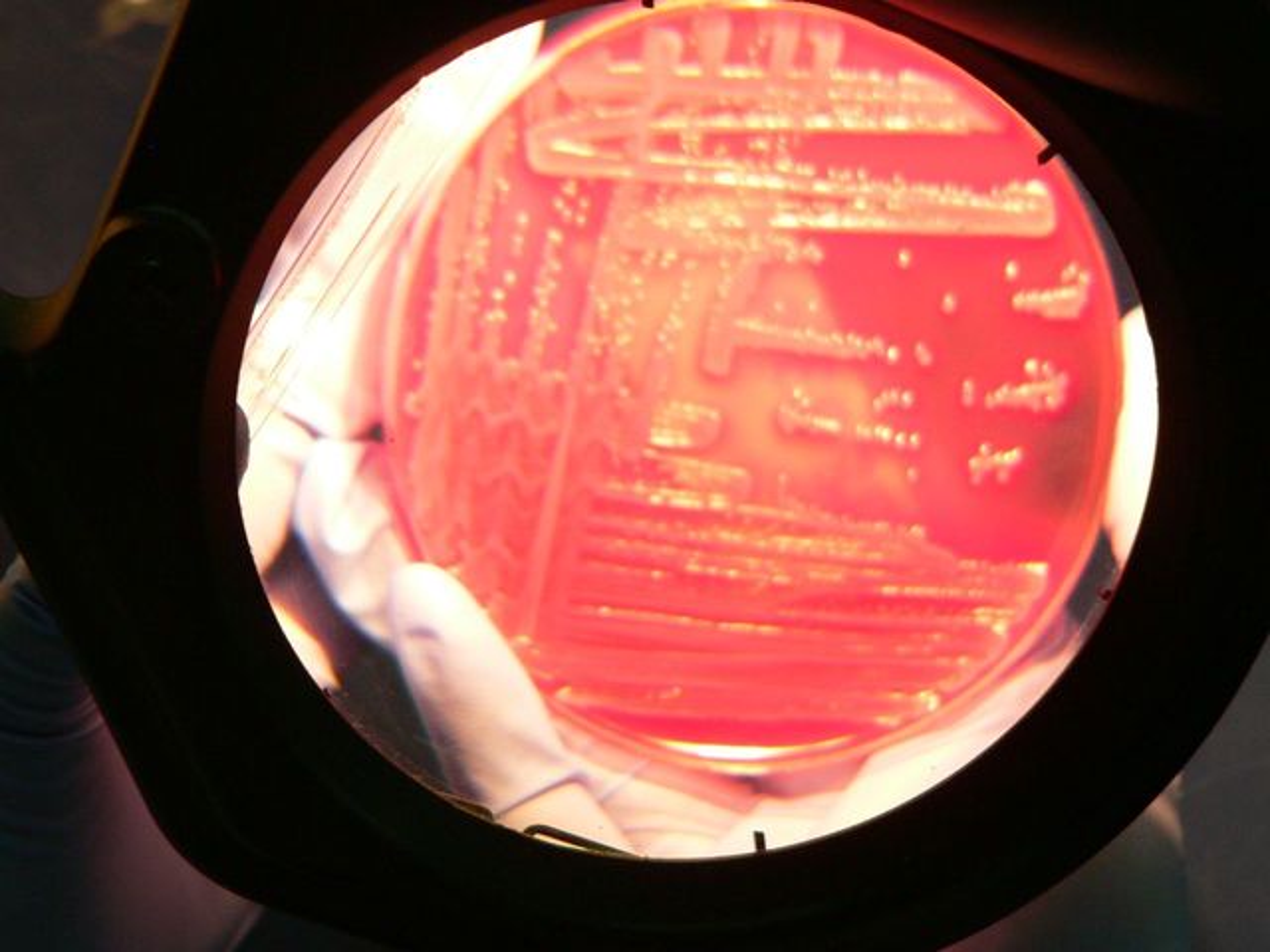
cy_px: 476
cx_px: 635
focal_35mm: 90
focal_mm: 15
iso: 200
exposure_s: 1/40
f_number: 2.8
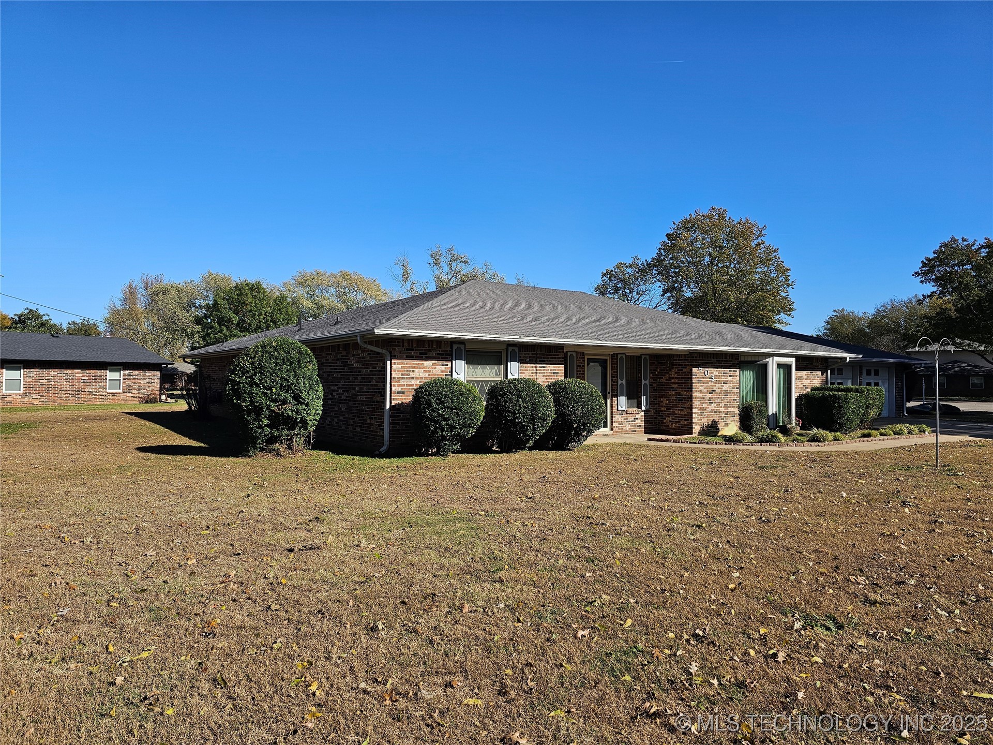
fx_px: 660
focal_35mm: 23
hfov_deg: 73.9
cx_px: 496
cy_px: 372
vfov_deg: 58.9
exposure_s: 1/2000
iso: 32
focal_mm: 6.3
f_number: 1.7
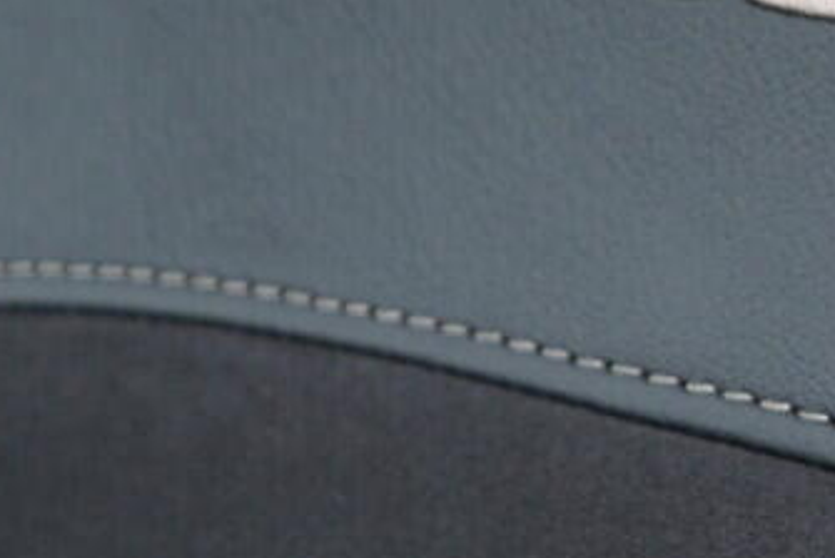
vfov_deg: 12.3
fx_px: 2554
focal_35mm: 110
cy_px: 11
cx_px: 885
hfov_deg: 18.0
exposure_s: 1/40
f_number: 2.8
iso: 400
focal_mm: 24
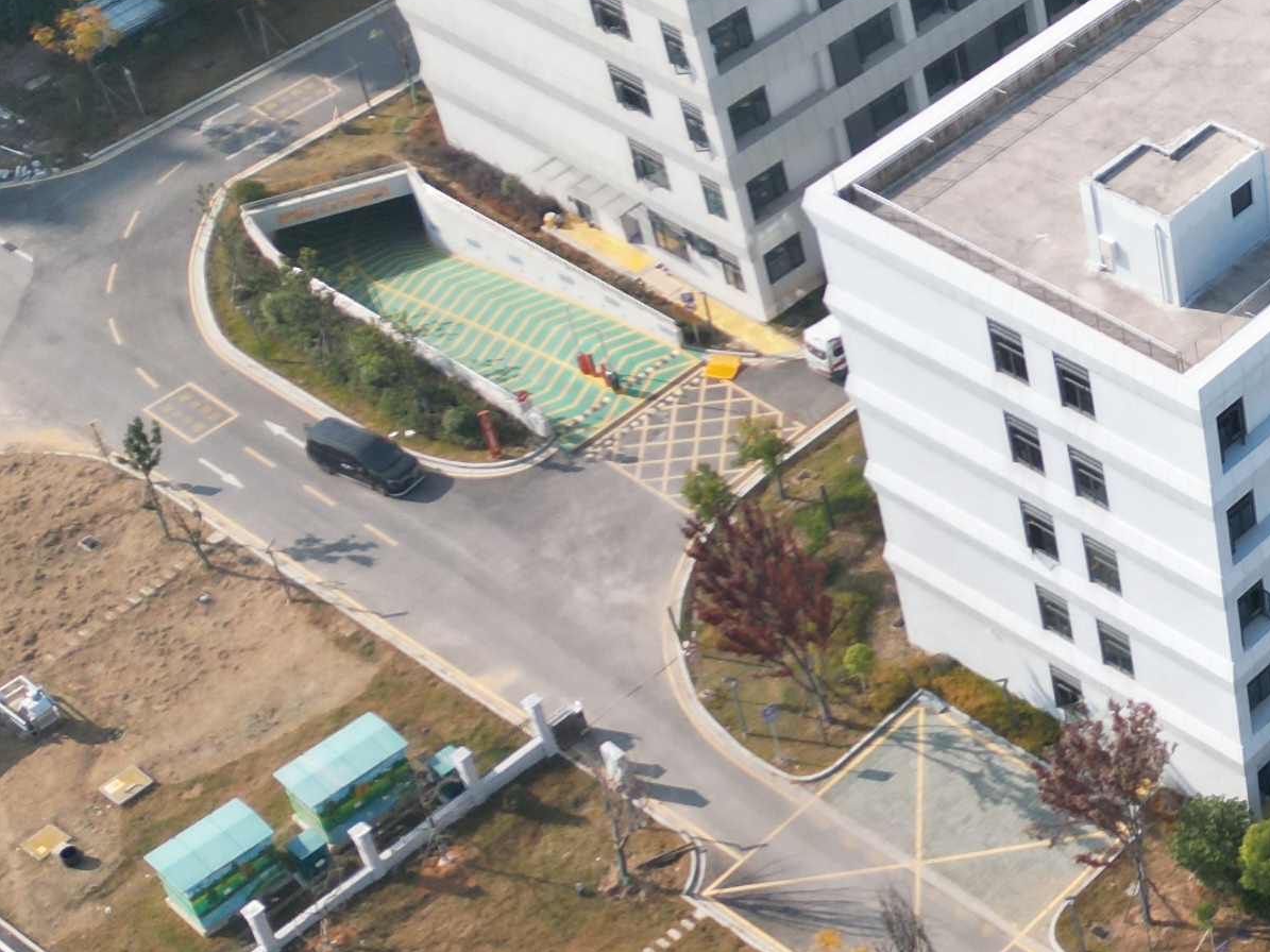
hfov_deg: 21.6
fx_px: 2971
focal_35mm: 81
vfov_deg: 18.1
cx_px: 1682
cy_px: 283
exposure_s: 1/2500
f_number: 1.7
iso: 200
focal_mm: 6.72
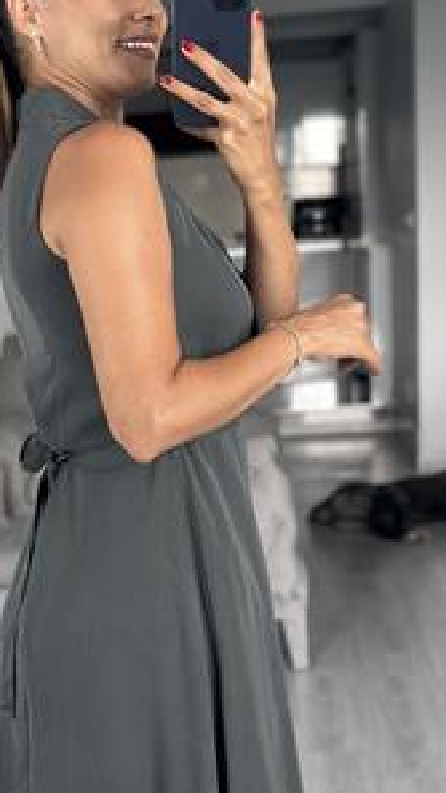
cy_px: 411
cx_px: 85
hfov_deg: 13.5
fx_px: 1872
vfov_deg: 23.9
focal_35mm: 89
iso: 160
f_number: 1.78
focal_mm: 6.86
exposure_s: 1/60
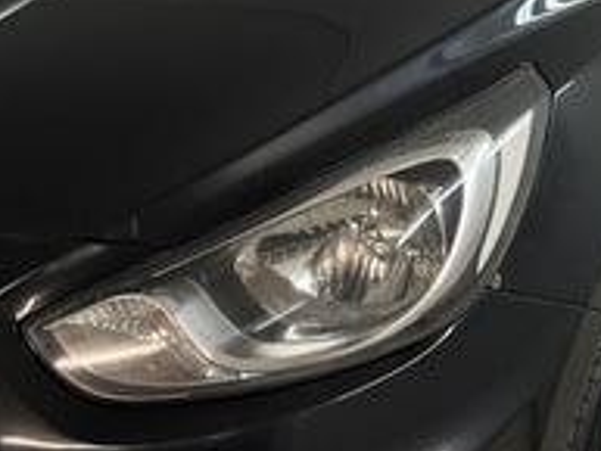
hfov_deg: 16.3
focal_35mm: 121
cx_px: 249
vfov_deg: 12.2
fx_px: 2102
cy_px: 89
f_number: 1.6
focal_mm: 4.2
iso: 50
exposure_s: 1/100
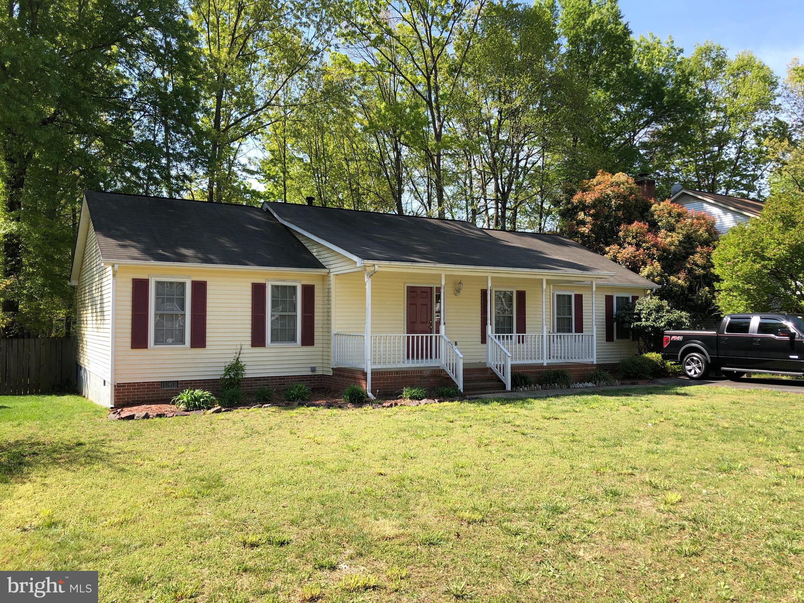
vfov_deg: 49.7
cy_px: 302
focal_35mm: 28
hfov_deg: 63.4
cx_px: 402
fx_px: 650
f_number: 1.8
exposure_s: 1/727
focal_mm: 3.99
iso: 20
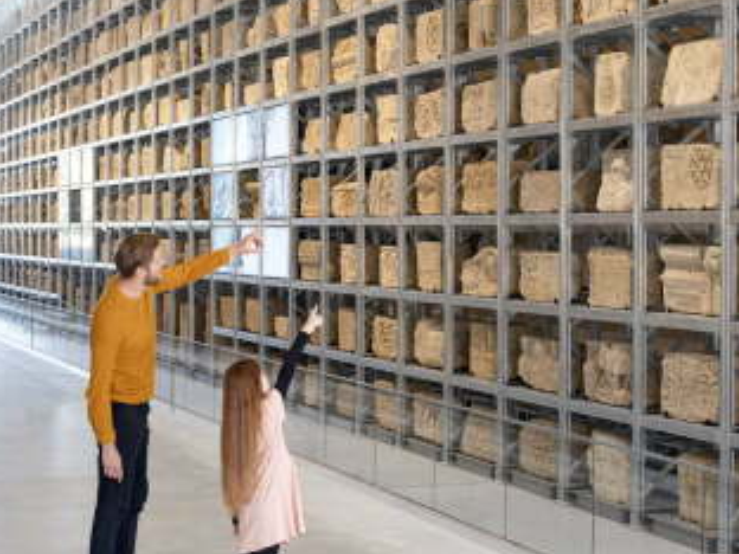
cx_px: 621
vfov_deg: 19.1
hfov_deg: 24.8
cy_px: 182
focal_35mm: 77
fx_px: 1644
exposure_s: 1/30
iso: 800
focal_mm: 50.8
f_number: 9
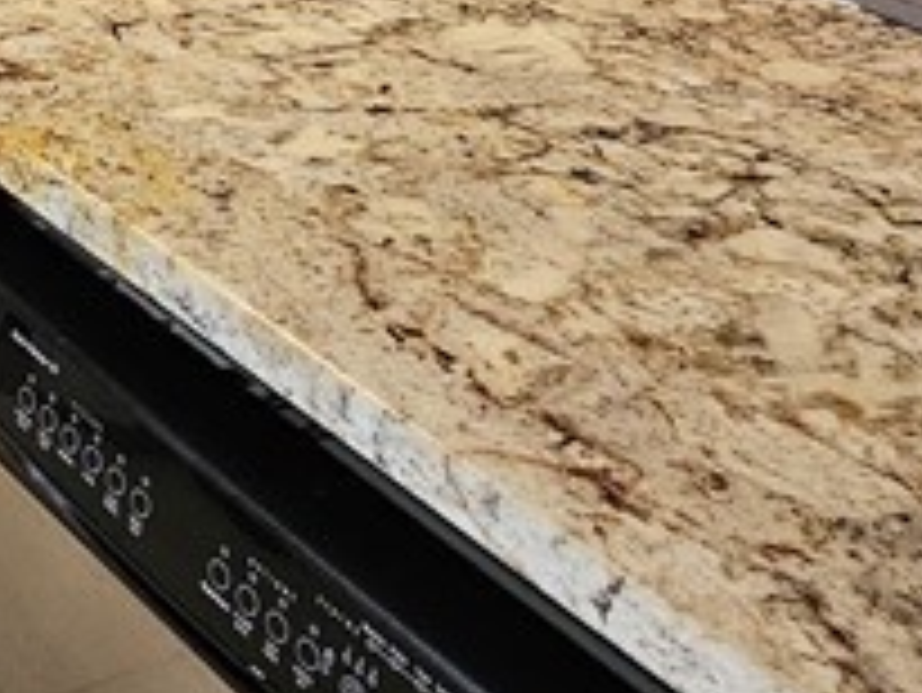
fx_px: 1732
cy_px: -194
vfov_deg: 20.7
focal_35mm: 65
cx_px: -315
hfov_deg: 25.2
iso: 320
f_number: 2.2
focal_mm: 2.2
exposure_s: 1/60
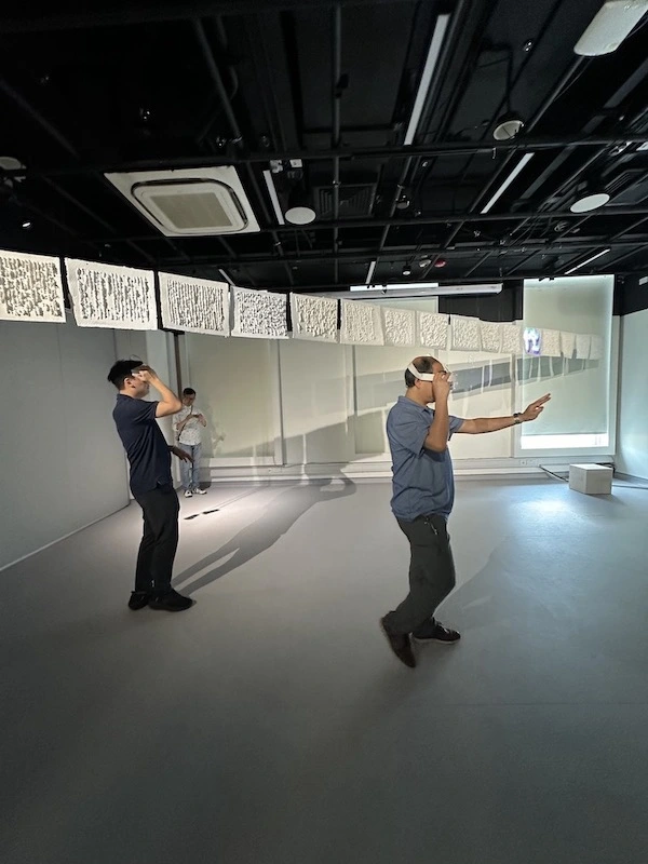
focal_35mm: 14
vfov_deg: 102.1
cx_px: 324
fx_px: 349
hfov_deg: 85.7
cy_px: 432
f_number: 2.2
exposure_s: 1/60
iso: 500
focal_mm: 2.22
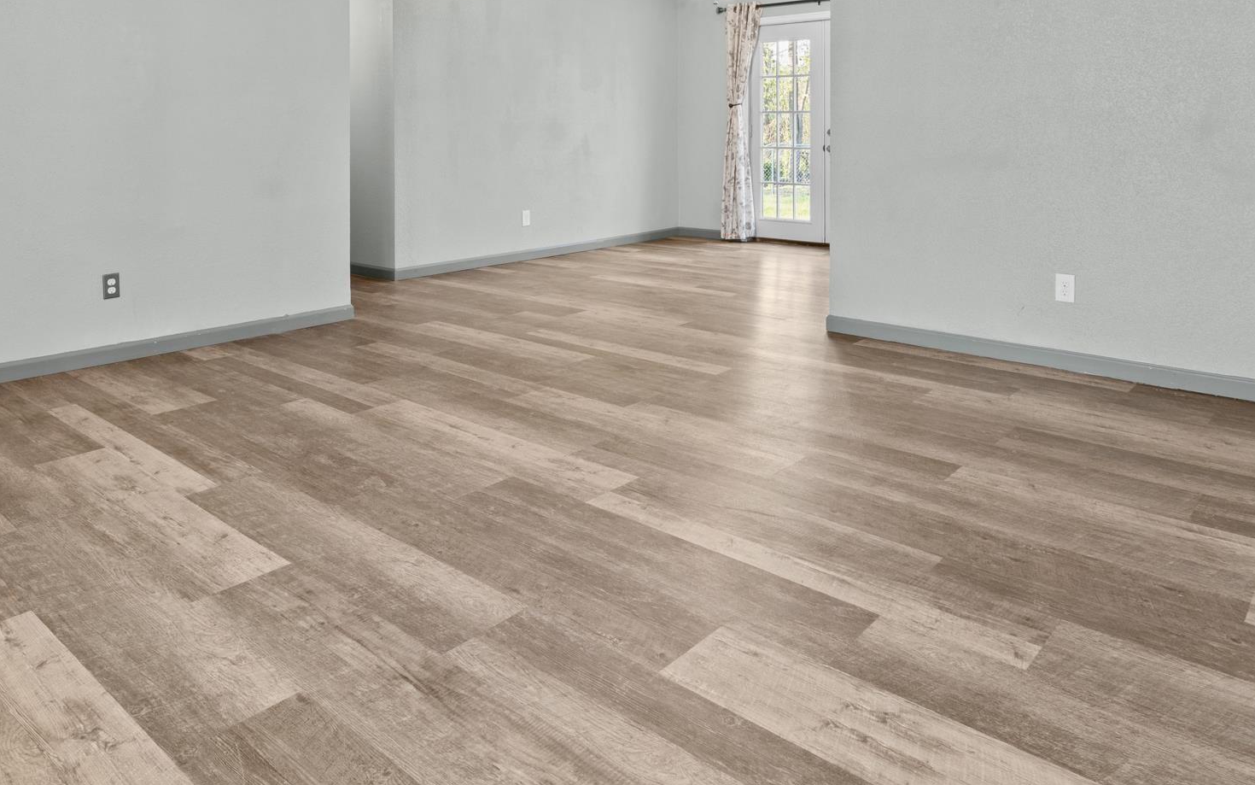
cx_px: 598
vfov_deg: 44.6
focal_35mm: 26
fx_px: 889
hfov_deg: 70.4
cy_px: 125
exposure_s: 1
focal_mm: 10
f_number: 9
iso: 200
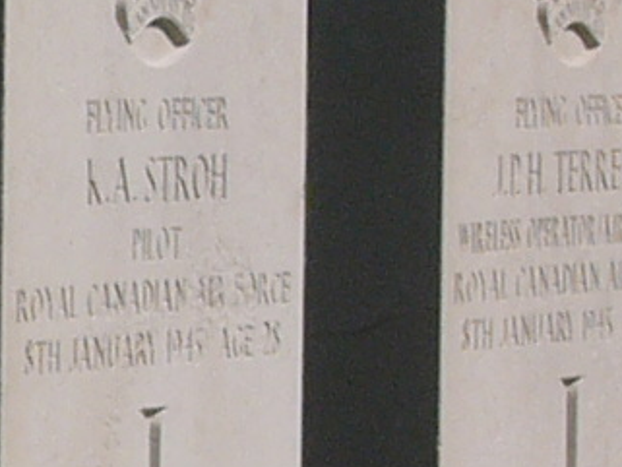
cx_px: -1196
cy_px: 275
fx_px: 10965
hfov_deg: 3.2
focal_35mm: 610
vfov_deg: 2.4
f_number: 5.6
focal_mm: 14.2
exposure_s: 1/800
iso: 50
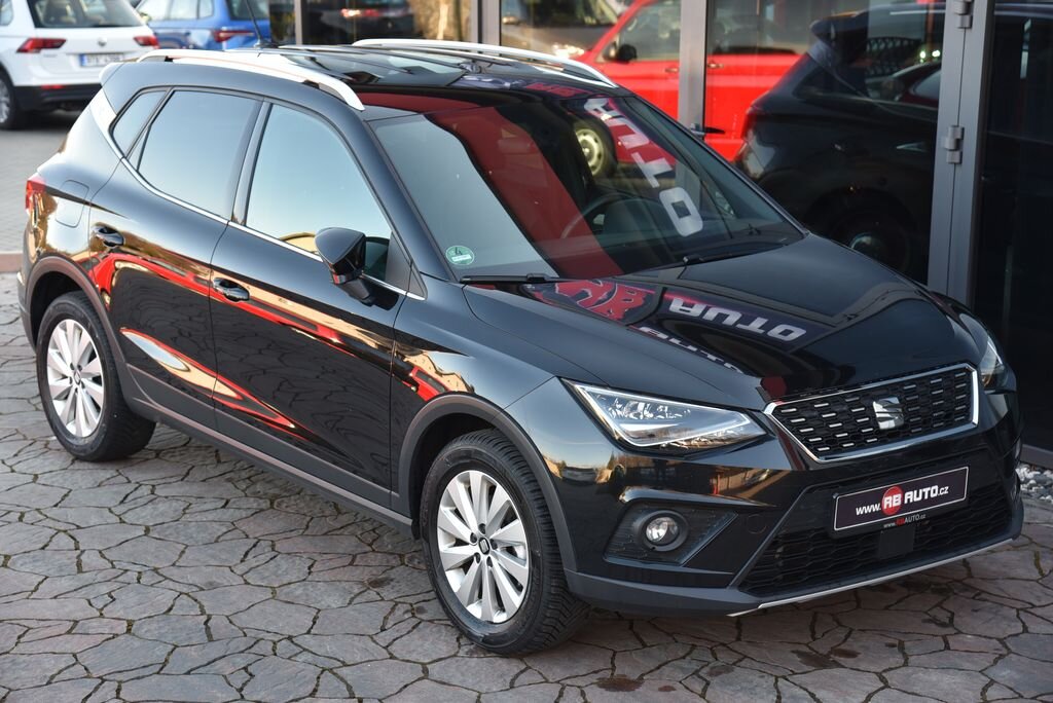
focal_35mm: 75
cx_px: 526
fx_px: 2195
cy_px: 352
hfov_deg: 27.0
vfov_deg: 18.2
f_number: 5.6
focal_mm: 75
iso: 500
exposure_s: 1/125
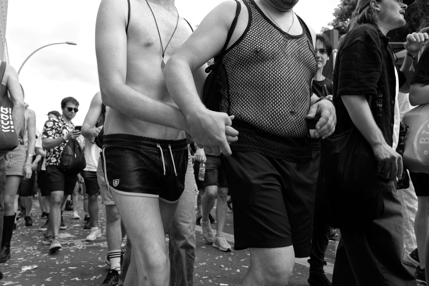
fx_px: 334
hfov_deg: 65.5
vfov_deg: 46.4
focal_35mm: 28
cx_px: 214
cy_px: 143
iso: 400
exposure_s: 1/250
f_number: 7.1
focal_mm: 28
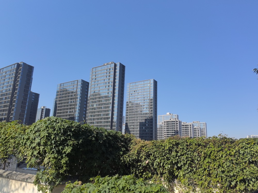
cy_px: 96
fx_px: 201
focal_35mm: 27
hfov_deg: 65.3
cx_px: 129
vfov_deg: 51.4
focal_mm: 5.75
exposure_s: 1/2667
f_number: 2
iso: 50
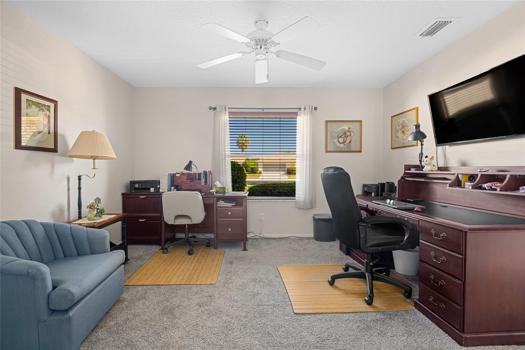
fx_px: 233
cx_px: 262
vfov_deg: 73.7
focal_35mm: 16
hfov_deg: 96.7
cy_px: 175
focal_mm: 16
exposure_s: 1/250
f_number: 8
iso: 400
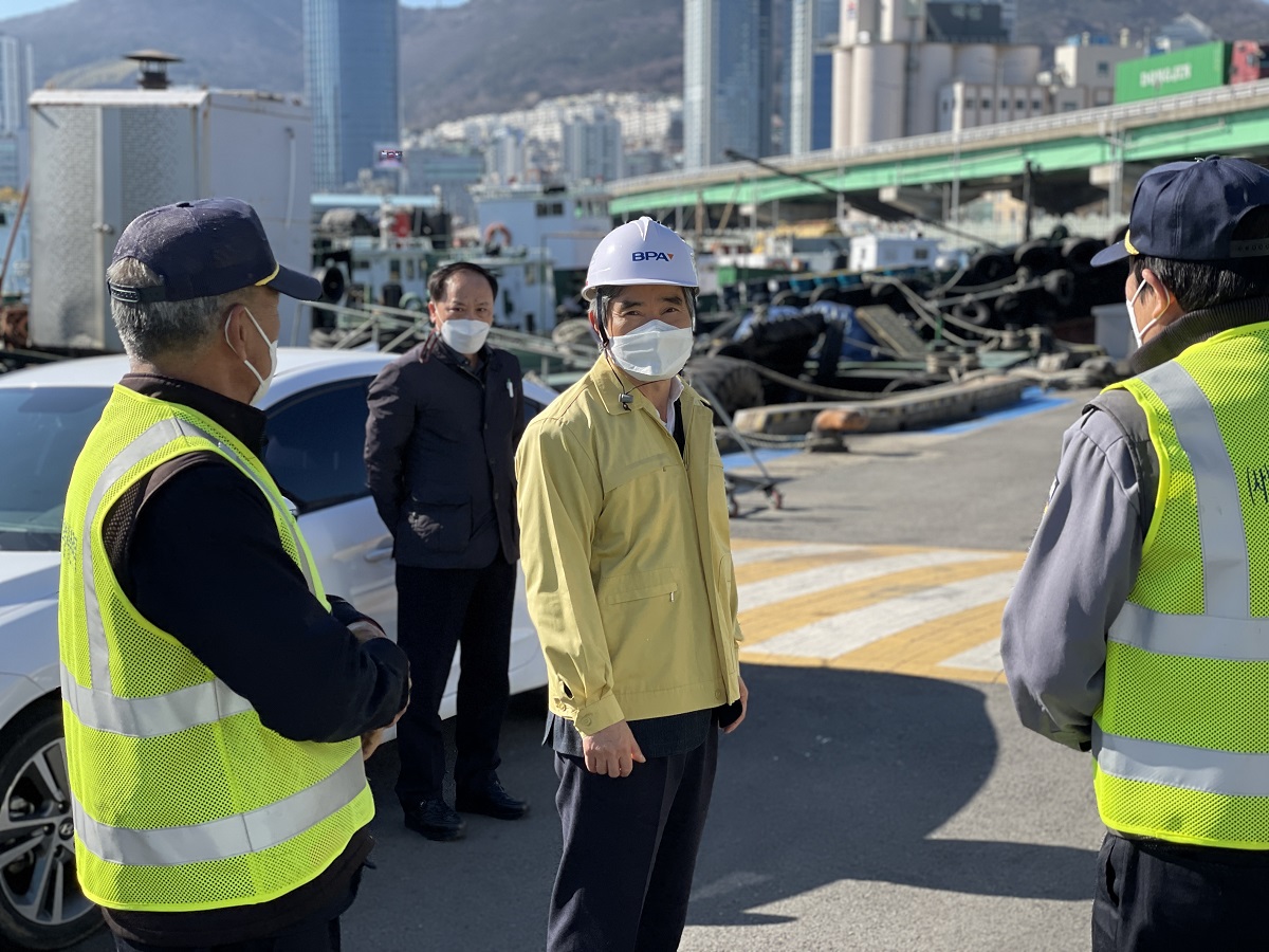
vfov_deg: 28.0
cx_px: 634
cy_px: 476
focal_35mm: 52
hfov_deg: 36.8
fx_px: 1906
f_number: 2
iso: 25
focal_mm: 6
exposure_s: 1/1229
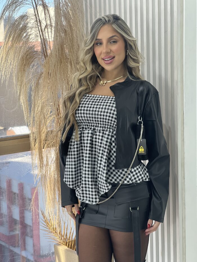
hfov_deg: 19.1
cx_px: 98
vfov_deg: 25.3
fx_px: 584
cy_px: 131
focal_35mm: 77
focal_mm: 9
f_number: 2.8
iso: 100
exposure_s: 1/120
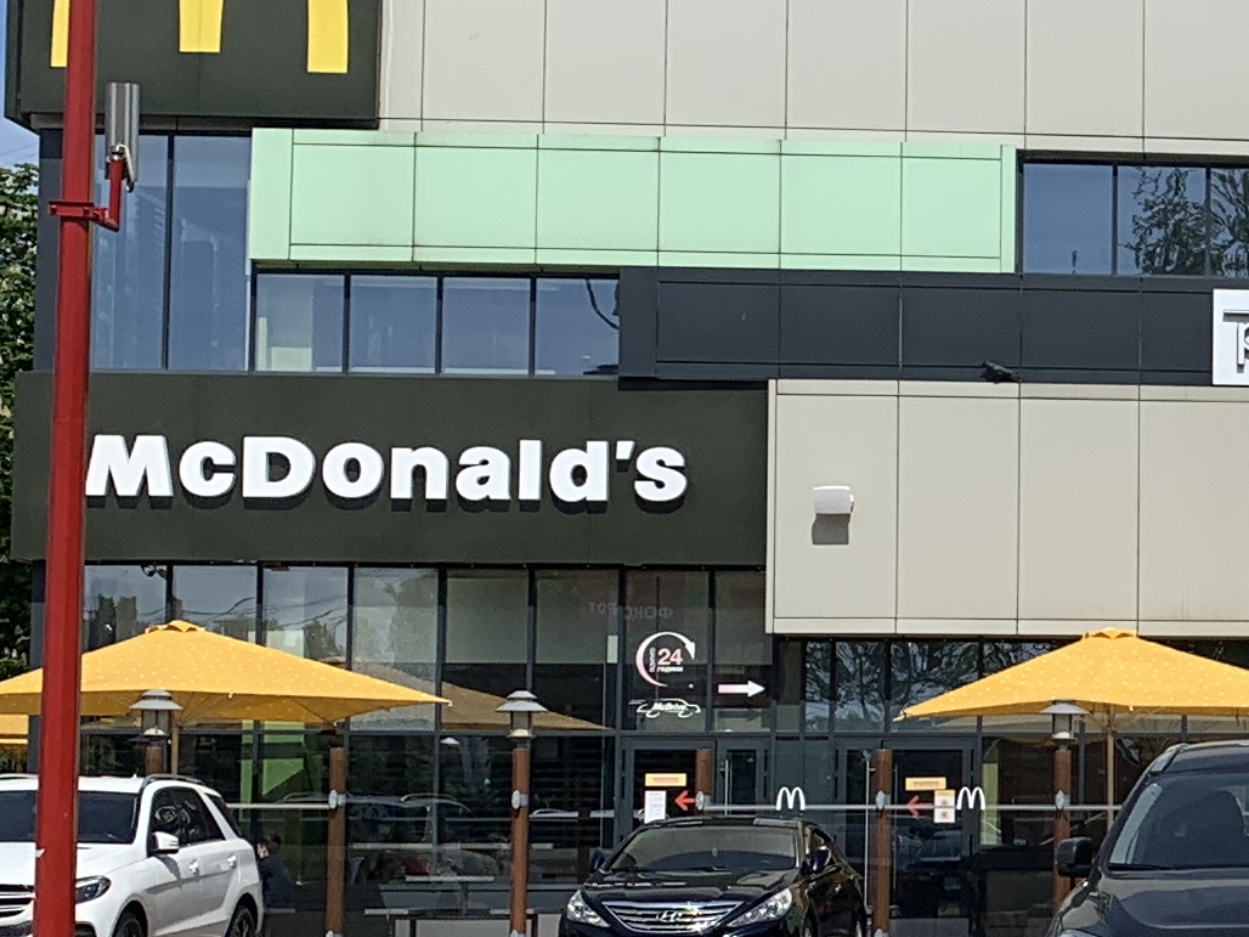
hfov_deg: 17.5
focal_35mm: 102
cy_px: 662
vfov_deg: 14.5
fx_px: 3680
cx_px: 1822
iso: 25
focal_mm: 4.25
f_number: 1.8
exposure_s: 1/3937
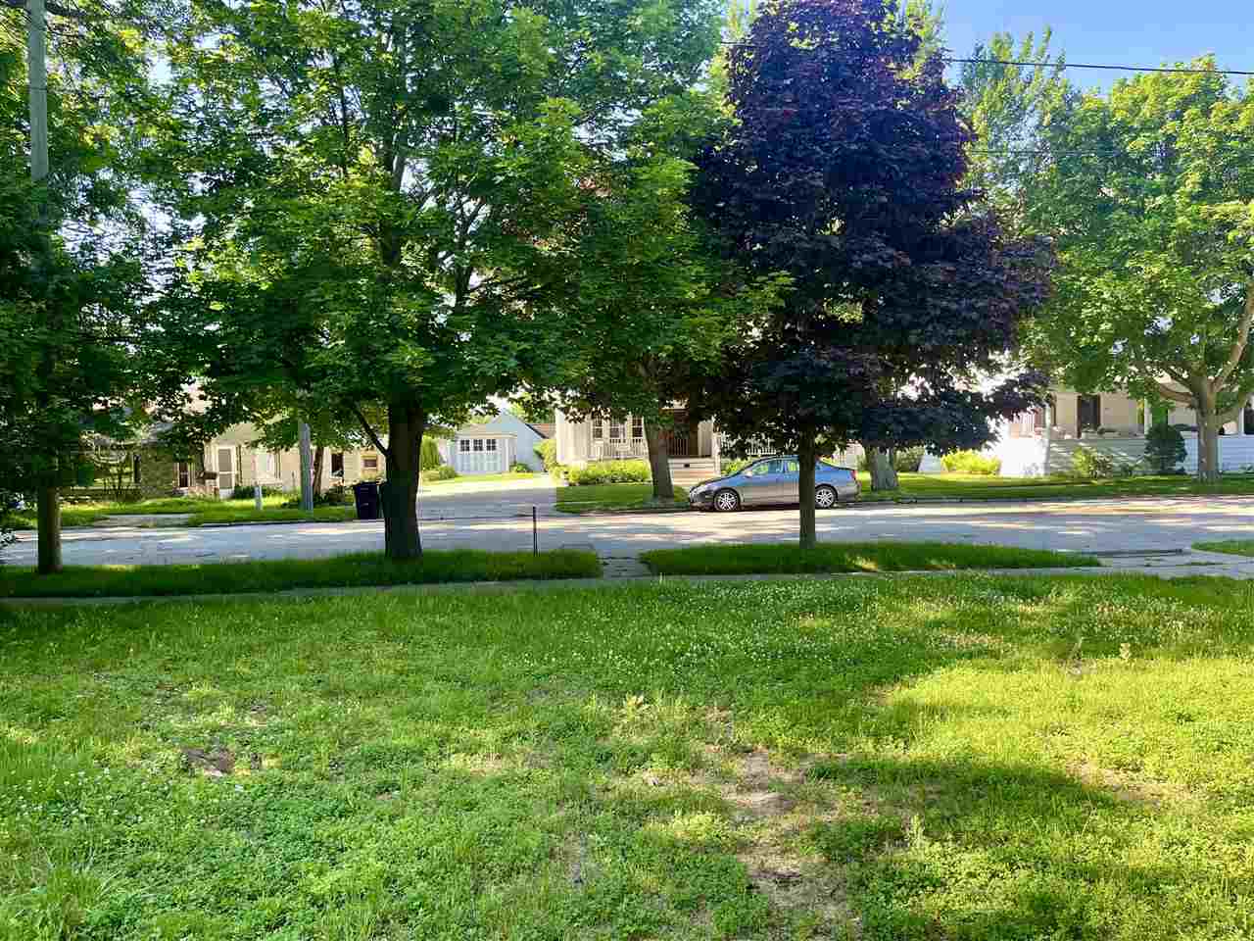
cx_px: 627
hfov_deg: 67.3
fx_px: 942
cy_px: 470
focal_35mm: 26
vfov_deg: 53.1
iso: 40
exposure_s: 1/257
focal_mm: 5.1
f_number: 1.6
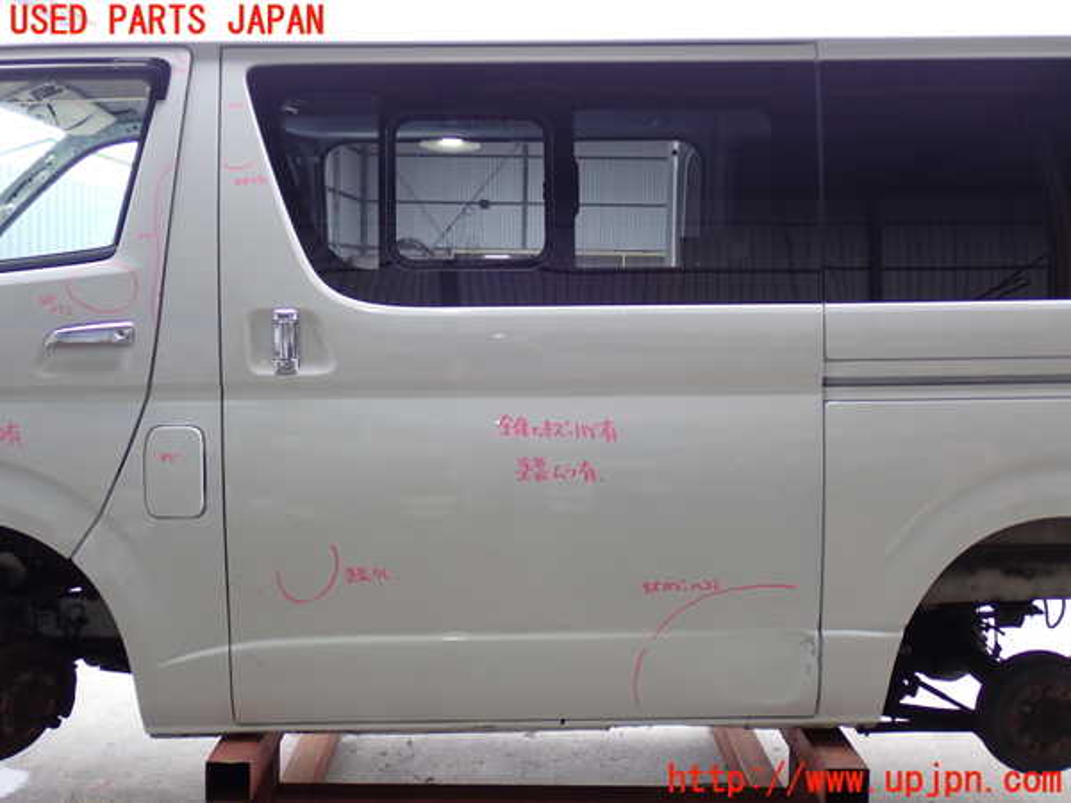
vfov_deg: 32.9
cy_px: 402
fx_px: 1361
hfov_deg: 42.9
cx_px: 536
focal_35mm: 44
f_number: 2.9
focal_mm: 7.84
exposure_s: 1/80
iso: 200
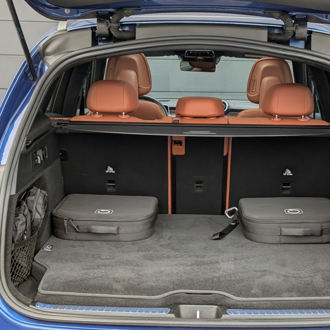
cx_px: 206
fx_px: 626
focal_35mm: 58
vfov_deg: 29.6
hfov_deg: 29.4
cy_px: 165
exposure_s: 1/283
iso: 295
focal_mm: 6.9
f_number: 1.68
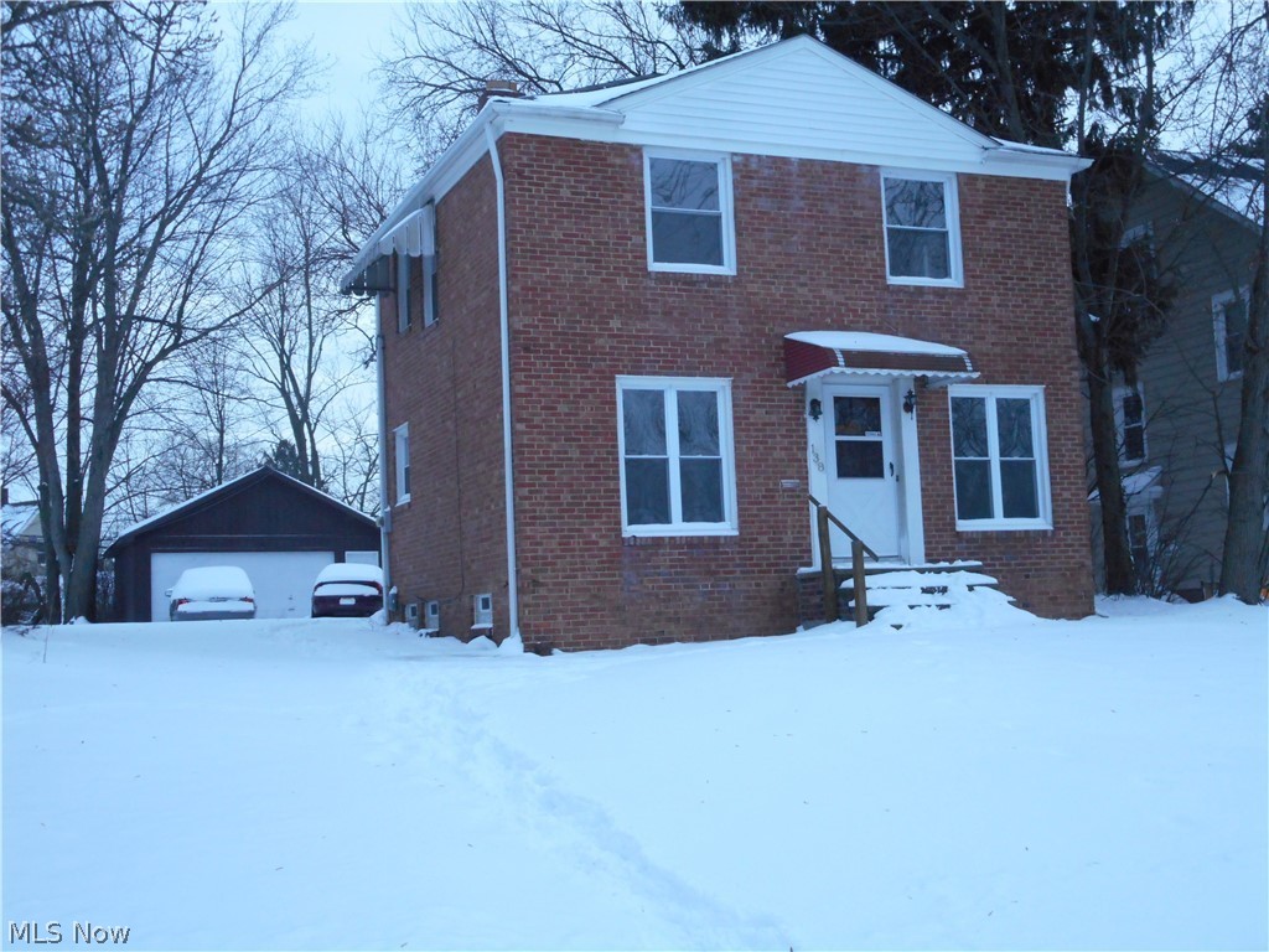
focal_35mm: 44
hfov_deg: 42.9
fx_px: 1613
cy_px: 476
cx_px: 634
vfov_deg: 32.9
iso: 400
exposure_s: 1/30
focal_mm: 7.9
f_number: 4.7
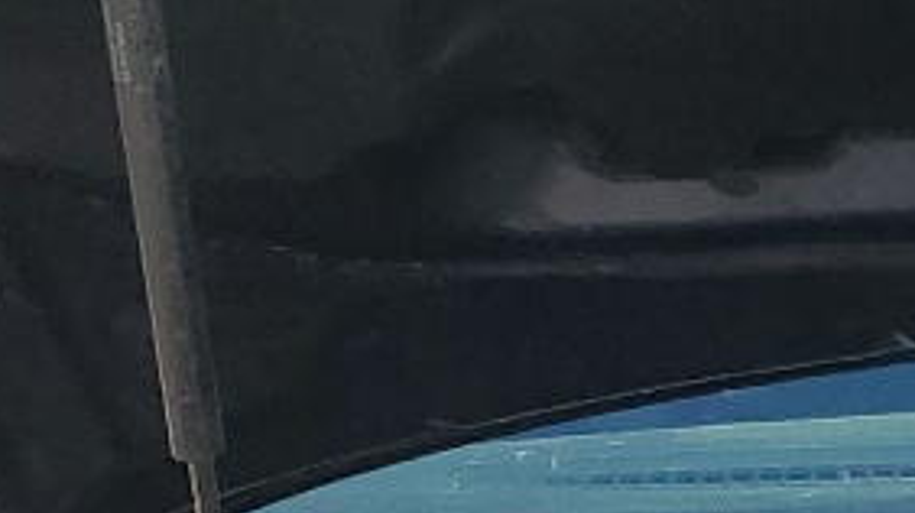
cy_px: 1192
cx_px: 1694
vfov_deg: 7.1
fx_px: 3903
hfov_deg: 12.2
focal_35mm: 161
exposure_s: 1/2500
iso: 50
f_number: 1.5
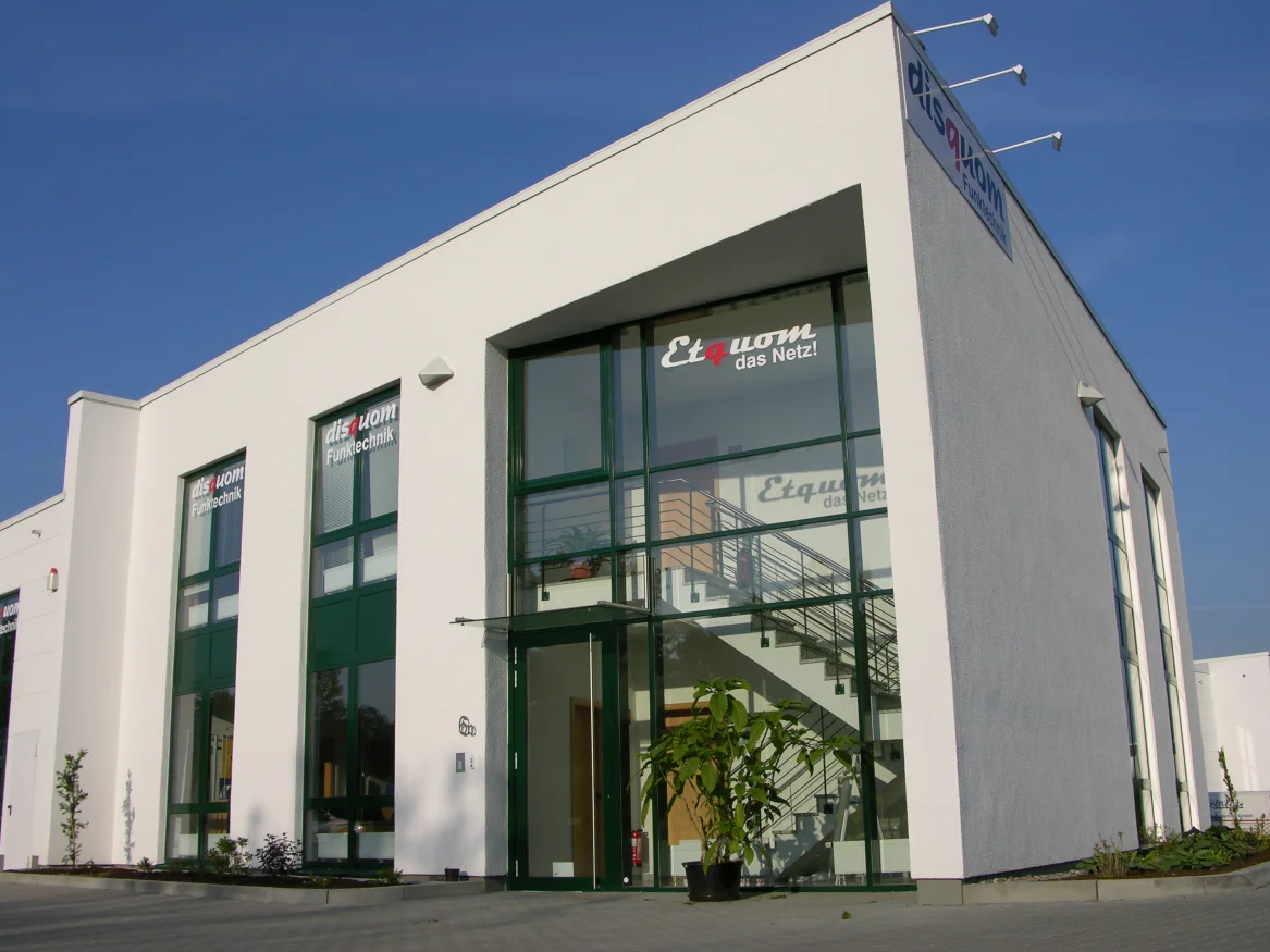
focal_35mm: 36
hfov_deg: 51.4
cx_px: 628
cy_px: 475
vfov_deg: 39.7
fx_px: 1321
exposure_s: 1/302
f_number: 7.1
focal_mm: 8.9
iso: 50
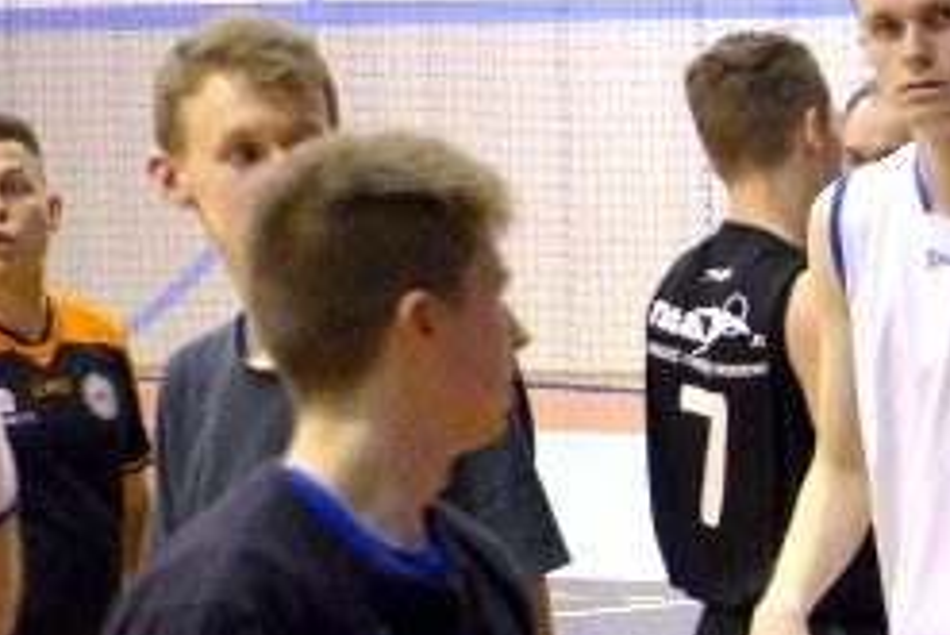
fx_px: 4779
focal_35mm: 181
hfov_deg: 11.2
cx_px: 1092
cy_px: 527
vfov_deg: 7.6
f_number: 2.1
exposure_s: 1/100
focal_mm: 13.7
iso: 800
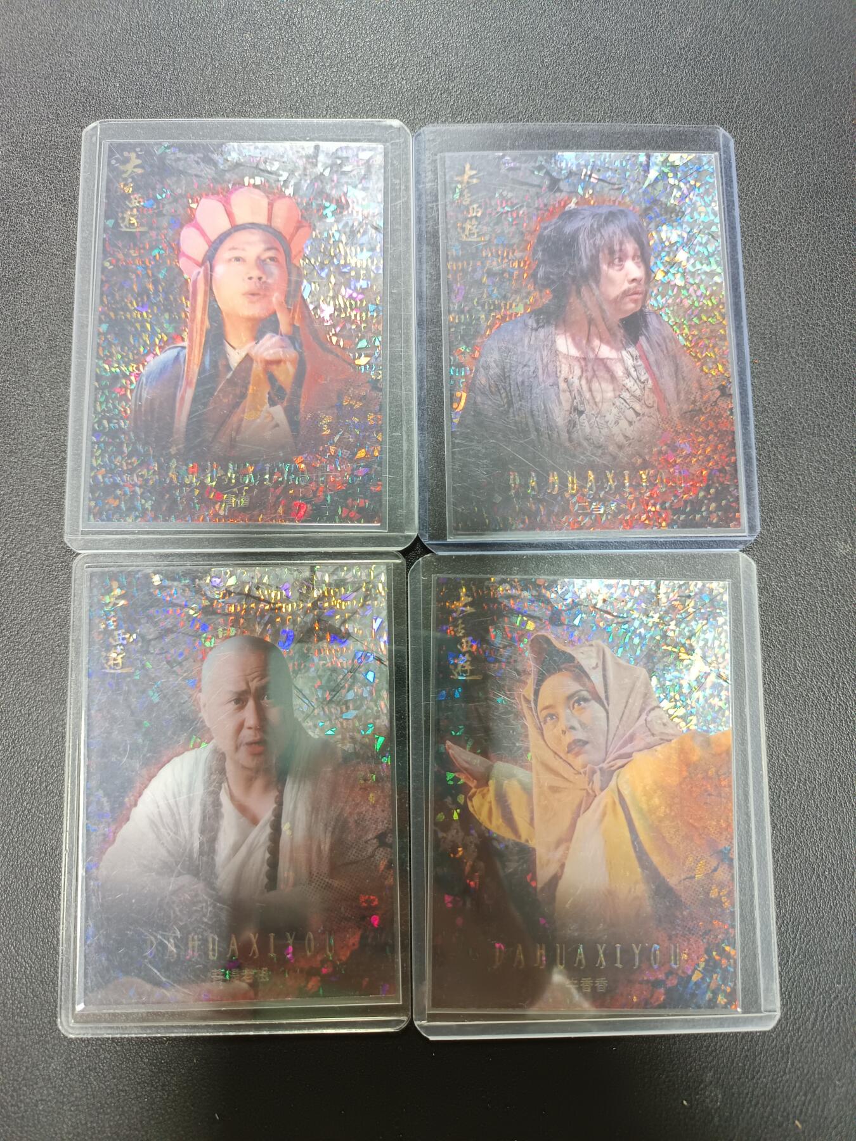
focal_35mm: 24
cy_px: 570
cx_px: 428
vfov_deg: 71.6
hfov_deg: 56.8
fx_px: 791
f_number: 1.7
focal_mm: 5.31
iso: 939
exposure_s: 1/33.3
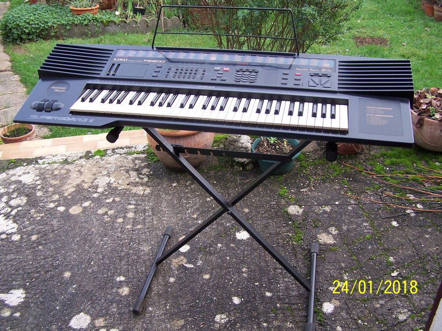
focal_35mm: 38
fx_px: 485
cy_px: 166
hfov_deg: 49.0
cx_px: 221
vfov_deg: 37.7
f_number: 2.8
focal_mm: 6.3
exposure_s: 1/100
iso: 80
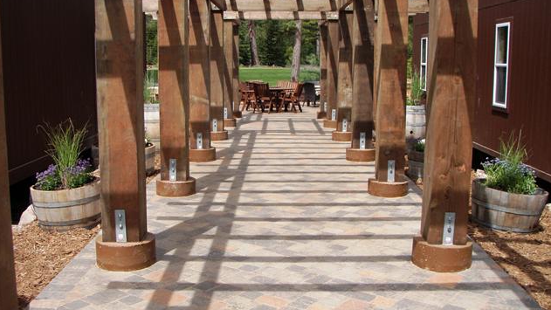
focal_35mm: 42
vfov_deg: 28.4
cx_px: 276
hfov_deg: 48.4
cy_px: 156
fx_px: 614
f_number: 3.5
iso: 80
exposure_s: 1/640
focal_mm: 6.7
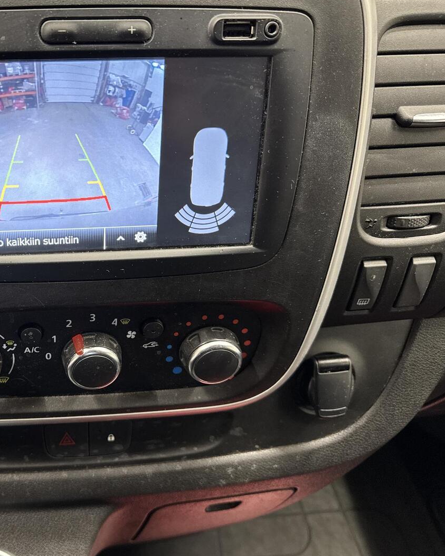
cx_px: 75
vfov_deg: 55.7
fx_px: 527
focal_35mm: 32
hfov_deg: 43.2
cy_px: 277
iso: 320
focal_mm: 6.76
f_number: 1.78
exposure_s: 1/50
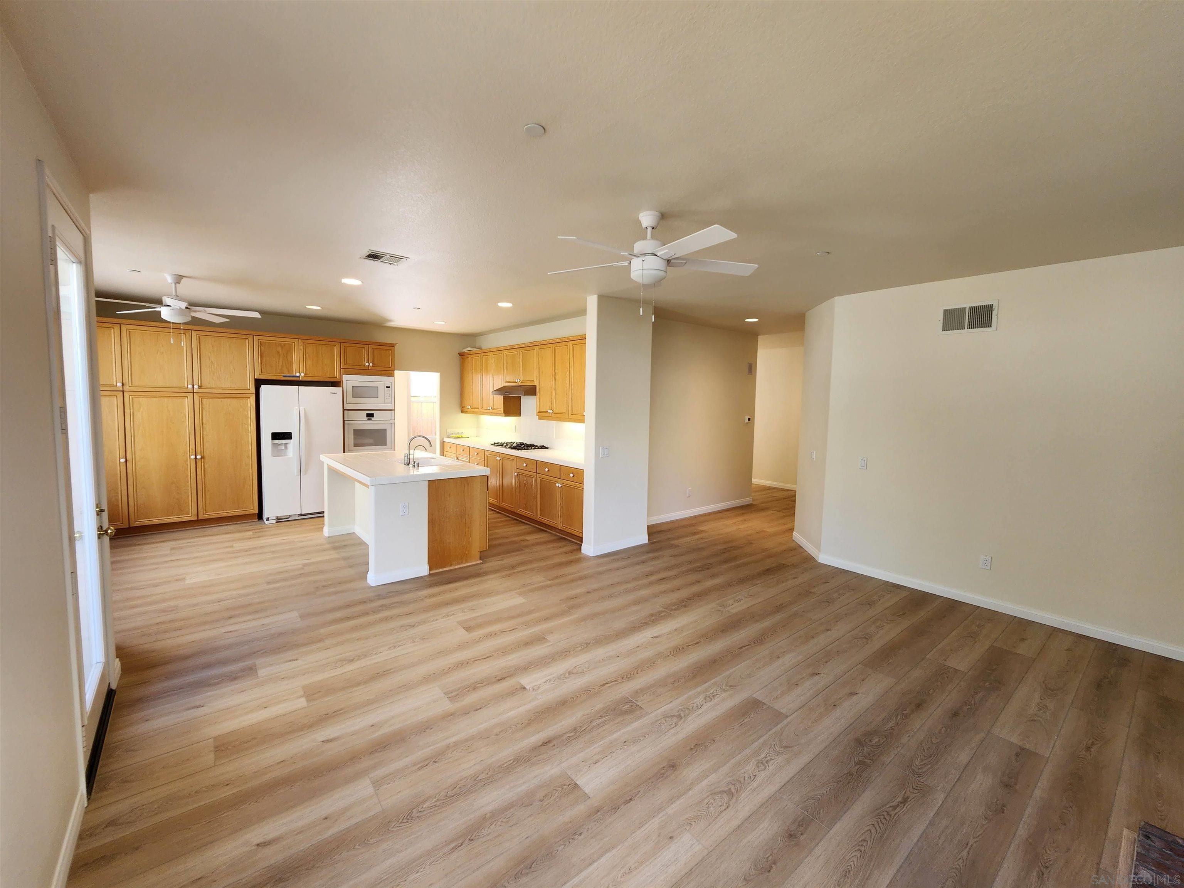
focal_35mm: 13
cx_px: 592
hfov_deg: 106.2
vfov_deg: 89.9
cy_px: 444
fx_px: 445
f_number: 2.2
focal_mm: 2.2
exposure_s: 1/60
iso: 100
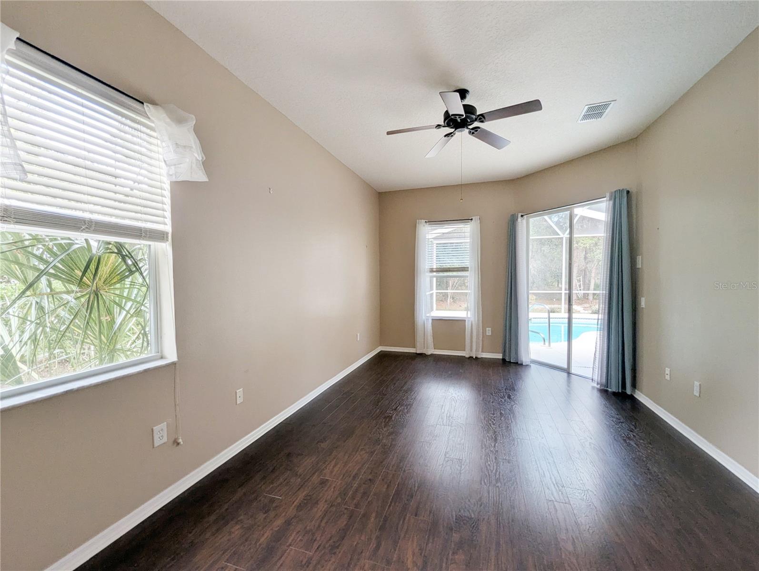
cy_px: 286
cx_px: 380
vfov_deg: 90.1
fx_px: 285
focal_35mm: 13
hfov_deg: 106.1
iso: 42
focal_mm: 1.95
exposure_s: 1/52.8
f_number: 2.2
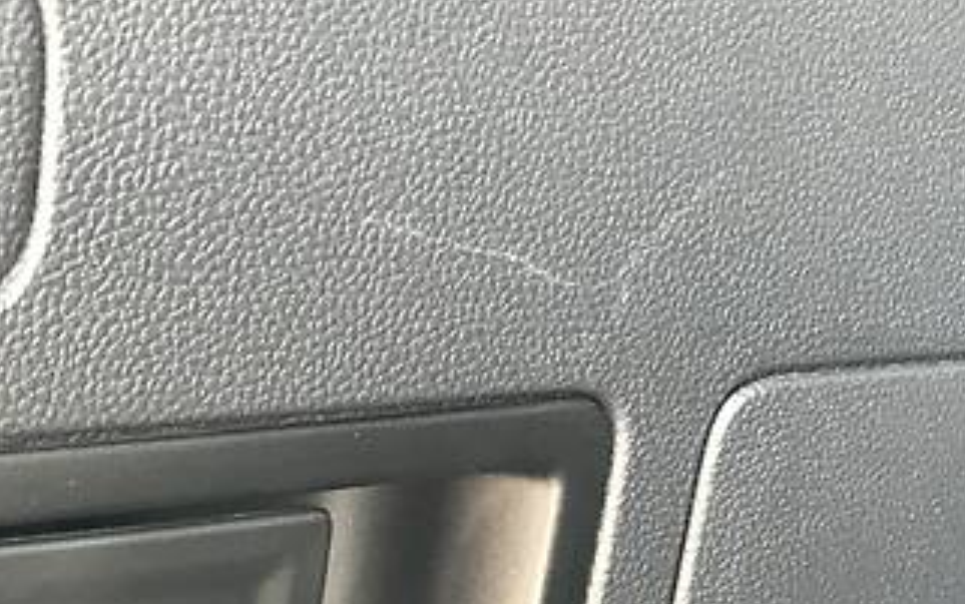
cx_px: 114
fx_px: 1947
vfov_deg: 17.1
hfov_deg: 27.0
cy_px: 658
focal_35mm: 74
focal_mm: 4
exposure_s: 1/15
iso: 64
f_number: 1.8
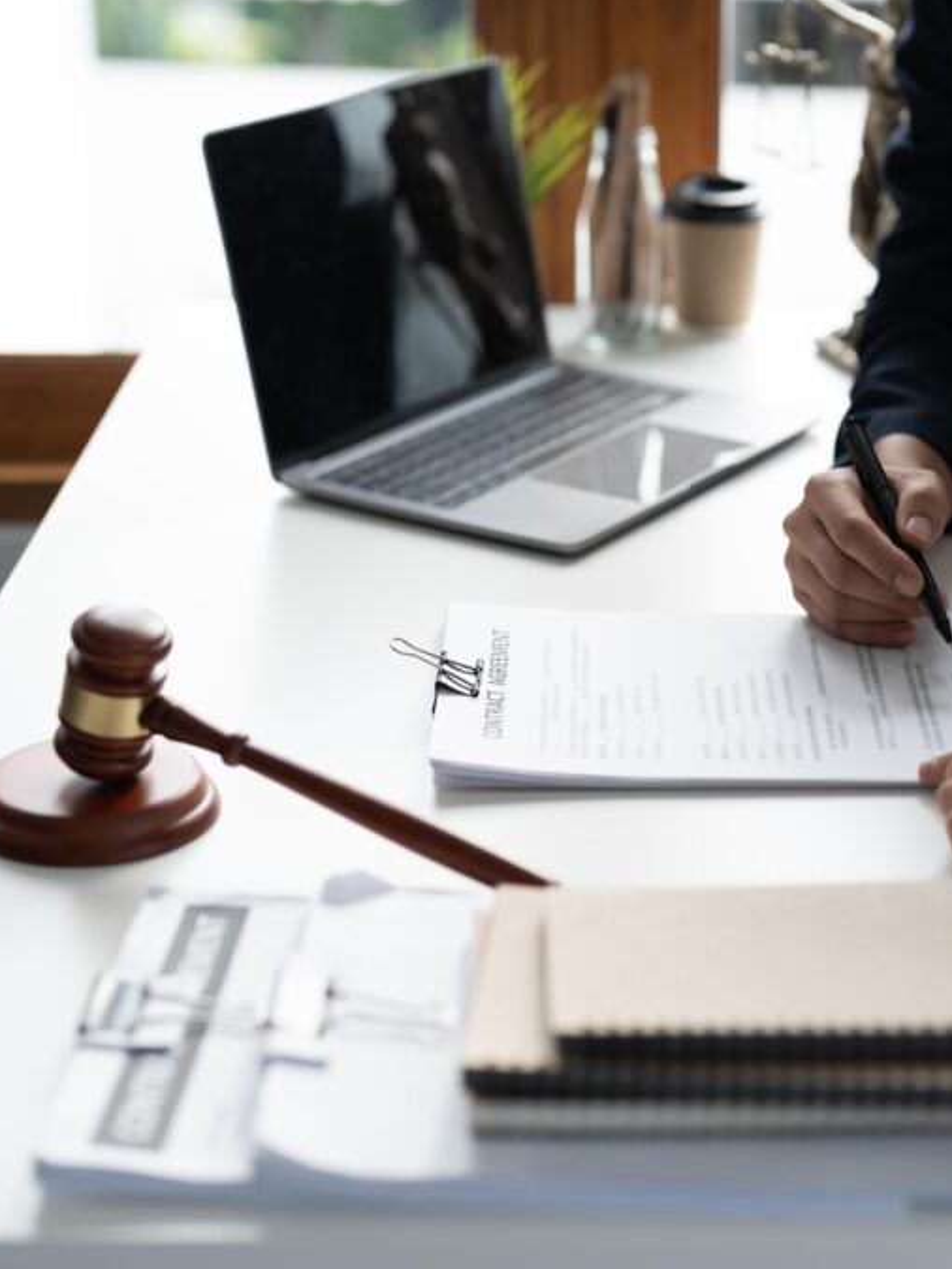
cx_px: 706
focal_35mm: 73
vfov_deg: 26.7
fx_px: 2675
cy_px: 634
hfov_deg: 20.0
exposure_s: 1/160
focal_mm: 50
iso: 100
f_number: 2
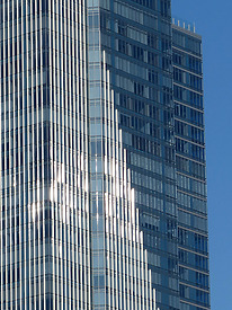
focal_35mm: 327
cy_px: 149
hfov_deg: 4.5
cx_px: 37
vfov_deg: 6.1
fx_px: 2924
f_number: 4
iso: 100
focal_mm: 27
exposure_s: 1/1600
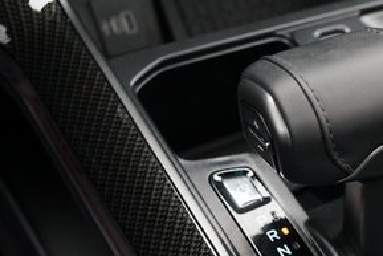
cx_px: 420
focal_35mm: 62
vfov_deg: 21.8
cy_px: 189
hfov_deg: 29.3
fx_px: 660
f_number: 4
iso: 3200
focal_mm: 28
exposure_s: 1/60
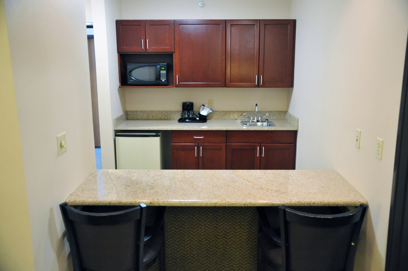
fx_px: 351
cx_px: 204
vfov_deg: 42.3
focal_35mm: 31
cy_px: 136
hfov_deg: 60.3
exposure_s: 1/60
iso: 3200
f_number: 4
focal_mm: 31
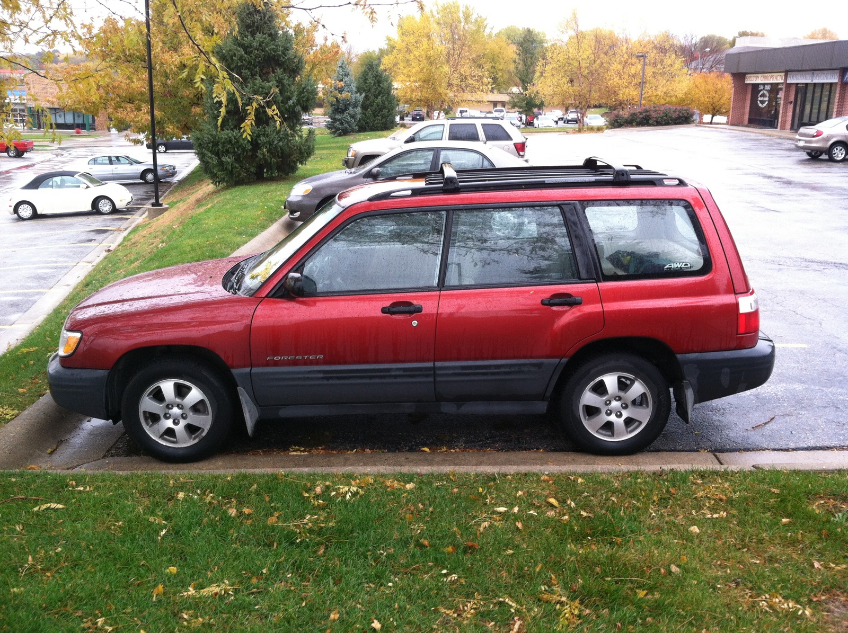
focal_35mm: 35
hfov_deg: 52.7
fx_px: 856
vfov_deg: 40.6
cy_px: 316
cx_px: 424
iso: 80
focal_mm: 3.85
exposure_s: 1/60
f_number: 2.8
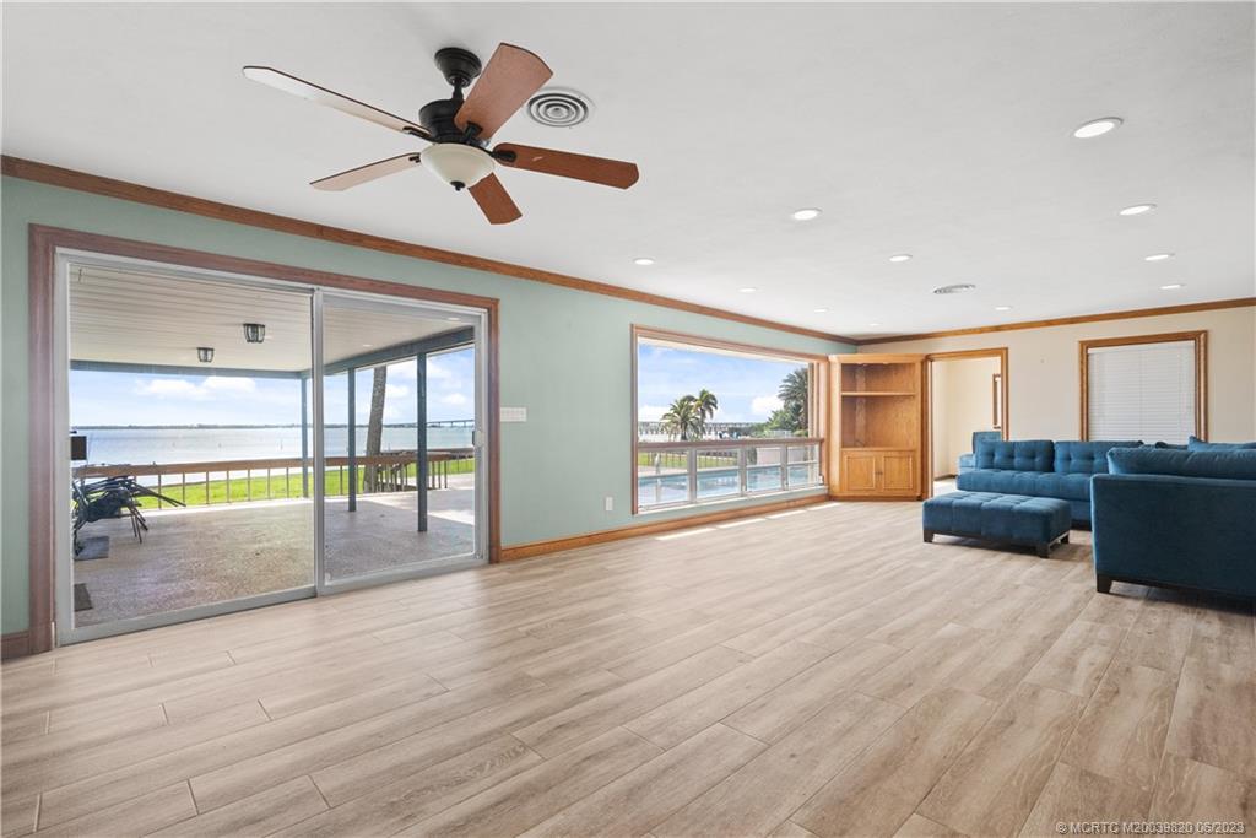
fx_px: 558
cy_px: 419
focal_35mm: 16
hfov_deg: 96.7
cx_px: 628
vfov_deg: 73.8
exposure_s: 1/40
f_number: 8
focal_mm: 16
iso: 1250
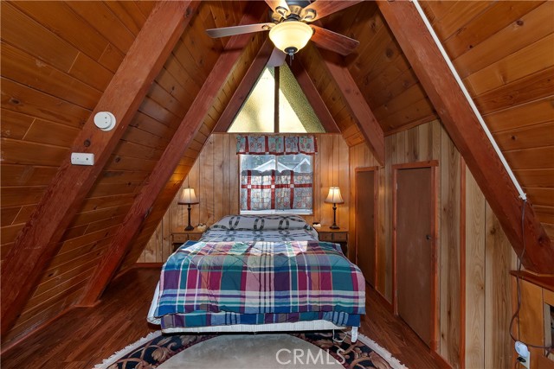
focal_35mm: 15
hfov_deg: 100.4
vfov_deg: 77.4
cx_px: 277
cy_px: 184
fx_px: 231
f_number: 8
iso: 400
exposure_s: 1/30
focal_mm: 10
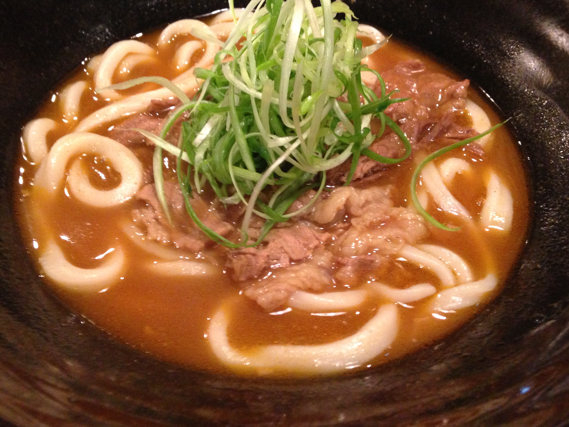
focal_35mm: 40
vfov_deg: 35.9
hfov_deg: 46.8
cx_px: 269
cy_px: 192
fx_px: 658
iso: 400
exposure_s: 1/17
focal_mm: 4.13
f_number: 2.4
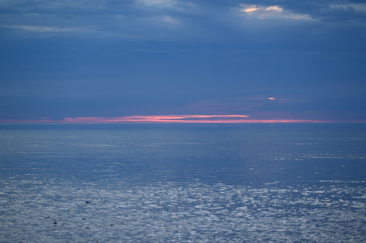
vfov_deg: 11.4
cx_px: 183
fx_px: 1219
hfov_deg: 17.1
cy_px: 122
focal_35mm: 120
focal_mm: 120
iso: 125
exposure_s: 1/100
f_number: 4
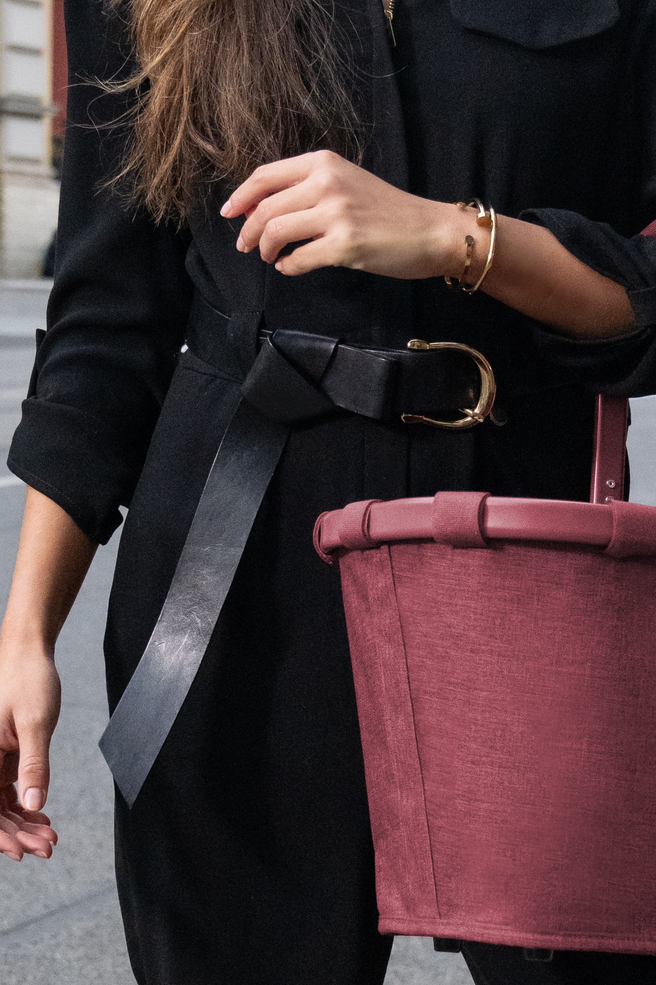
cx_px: 282
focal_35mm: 119
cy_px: 649
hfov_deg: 11.5
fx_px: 3253
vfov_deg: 17.2
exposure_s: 1/1000
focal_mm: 33
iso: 4000
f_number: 4.5
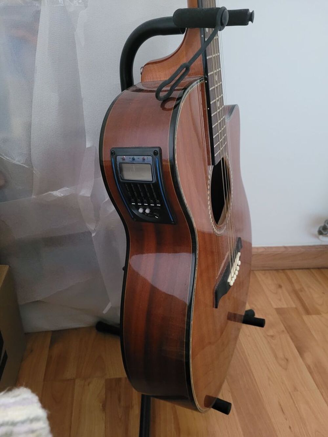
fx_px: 328
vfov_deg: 67.3
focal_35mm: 26
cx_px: 164
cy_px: 218
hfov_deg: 53.1
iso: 1250
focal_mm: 5.4
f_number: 1.8
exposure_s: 1/25
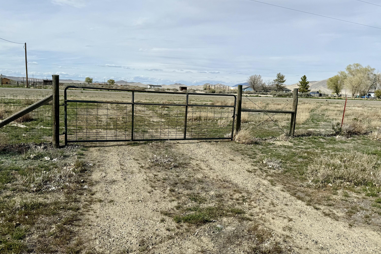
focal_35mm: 25
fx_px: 265
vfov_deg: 51.3
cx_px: 190
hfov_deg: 71.5
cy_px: 127
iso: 80
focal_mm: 6.76
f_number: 1.78
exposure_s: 1/7353
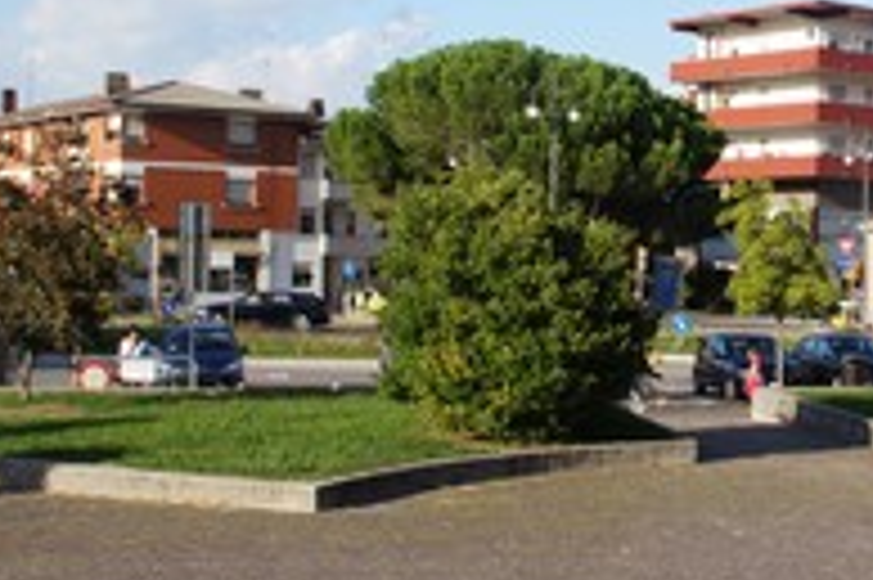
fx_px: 1551
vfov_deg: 21.2
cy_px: 245
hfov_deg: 30.2
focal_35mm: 64
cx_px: 765
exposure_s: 1/80
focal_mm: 18
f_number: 11
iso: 100
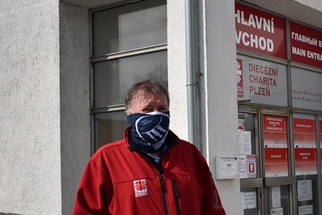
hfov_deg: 28.0
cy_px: 120
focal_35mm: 70
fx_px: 626
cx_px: 272
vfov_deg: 19.4
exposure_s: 1/1600
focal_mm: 22
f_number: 3.8
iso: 100
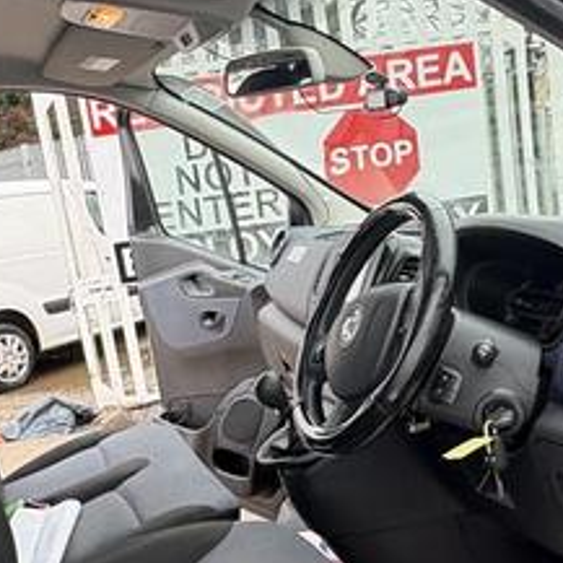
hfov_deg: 33.3
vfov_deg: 33.2
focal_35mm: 51
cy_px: 363
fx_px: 938
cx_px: 335
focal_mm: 2.22
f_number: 2.2
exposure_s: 1/99
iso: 80
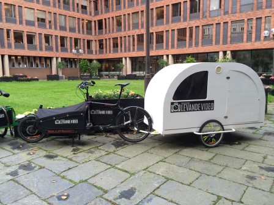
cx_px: 137
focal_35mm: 30
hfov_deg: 60.0
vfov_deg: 46.8
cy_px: 102
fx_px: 237
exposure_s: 1/120
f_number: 2.2
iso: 40
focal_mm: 4.12
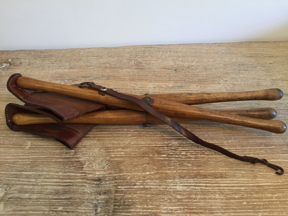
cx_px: 144
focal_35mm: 29
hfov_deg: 61.7
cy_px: 108
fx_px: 241
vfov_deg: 48.2
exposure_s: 1/33
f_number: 2.2
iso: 125
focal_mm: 4.15
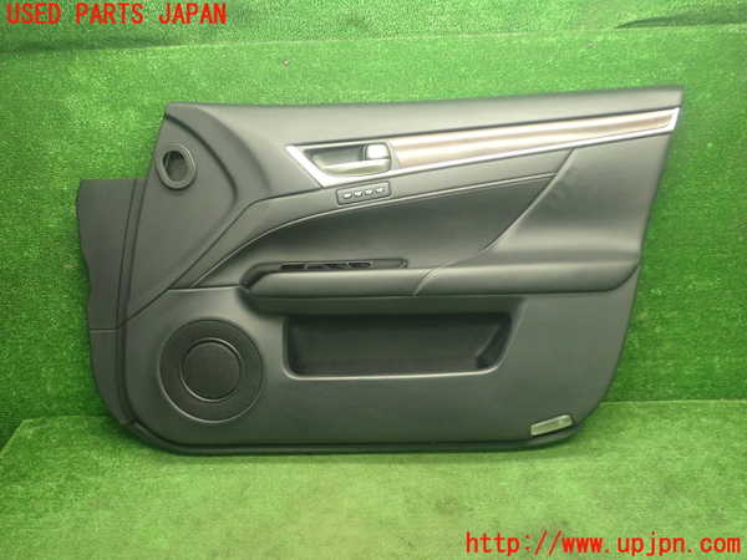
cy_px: 280
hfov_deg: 60.0
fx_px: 647
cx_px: 374
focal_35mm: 30
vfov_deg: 46.8
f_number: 2.3
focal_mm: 5.4
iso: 320
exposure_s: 1/30
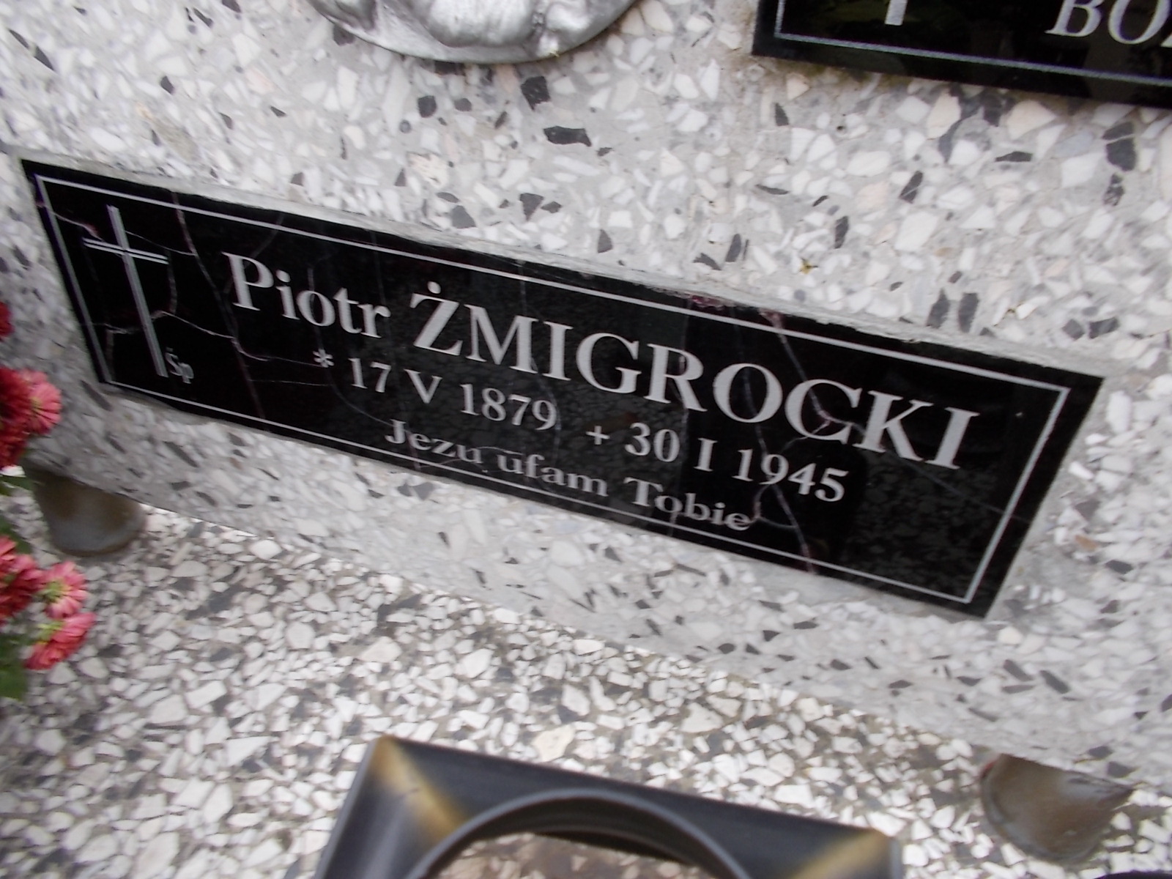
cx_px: 586
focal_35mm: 26
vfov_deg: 53.1
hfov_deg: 67.3
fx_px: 880
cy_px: 440
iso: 100
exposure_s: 1/25
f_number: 3.2
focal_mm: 4.6
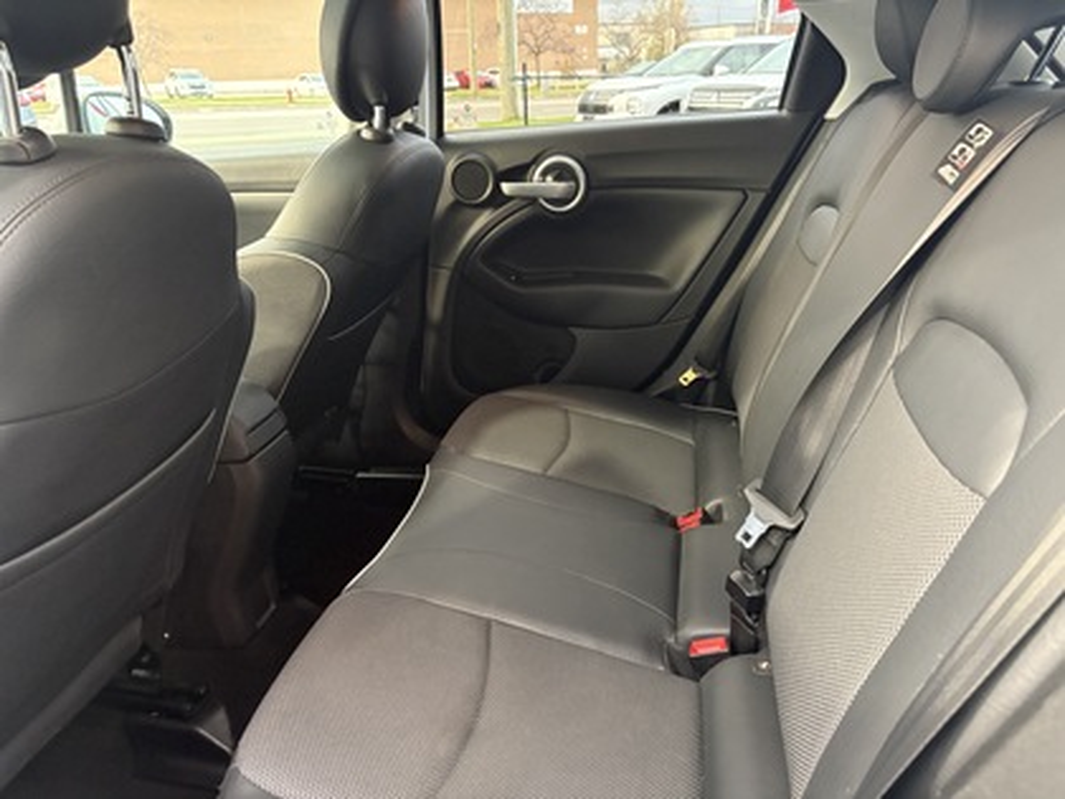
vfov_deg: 53.1
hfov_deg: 67.3
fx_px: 800
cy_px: 400
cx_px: 532
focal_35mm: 26
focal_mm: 5.96
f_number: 1.6
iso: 640
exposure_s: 1/40
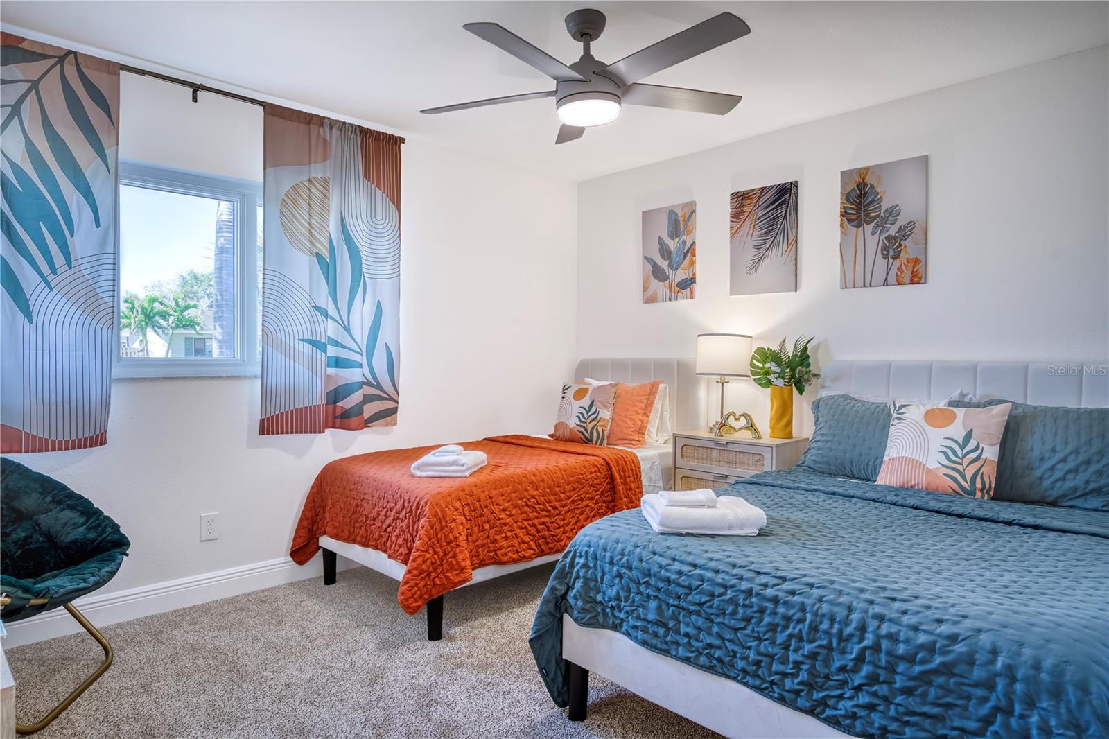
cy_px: 370
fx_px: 647
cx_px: 554
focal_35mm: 21
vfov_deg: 59.5
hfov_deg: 81.2
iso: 100
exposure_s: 1/3.33
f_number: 8
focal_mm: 14
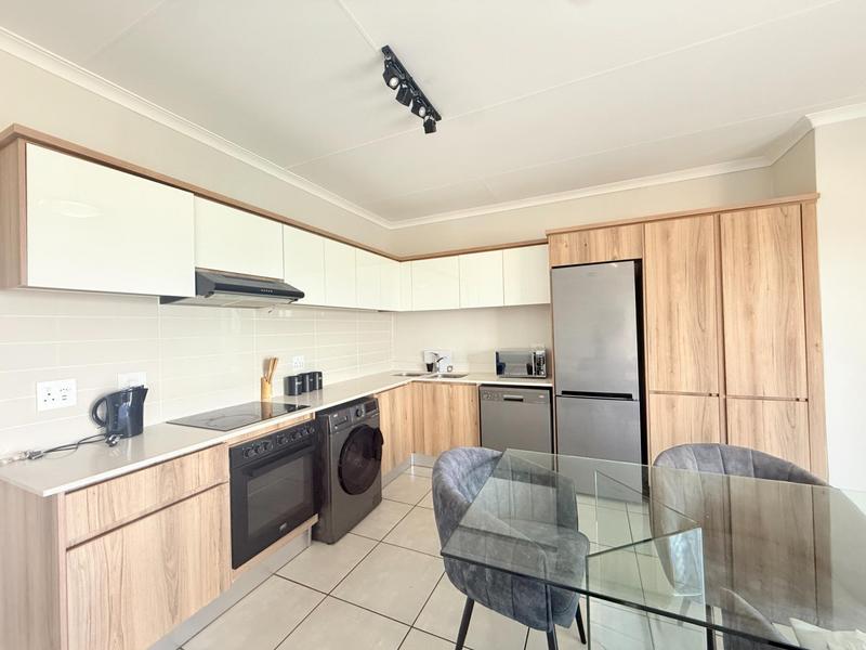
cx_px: 433
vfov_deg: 85.7
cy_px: 325
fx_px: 350
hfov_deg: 102.1
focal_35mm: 14
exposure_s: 1/99
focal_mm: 2.22
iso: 320
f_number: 2.2
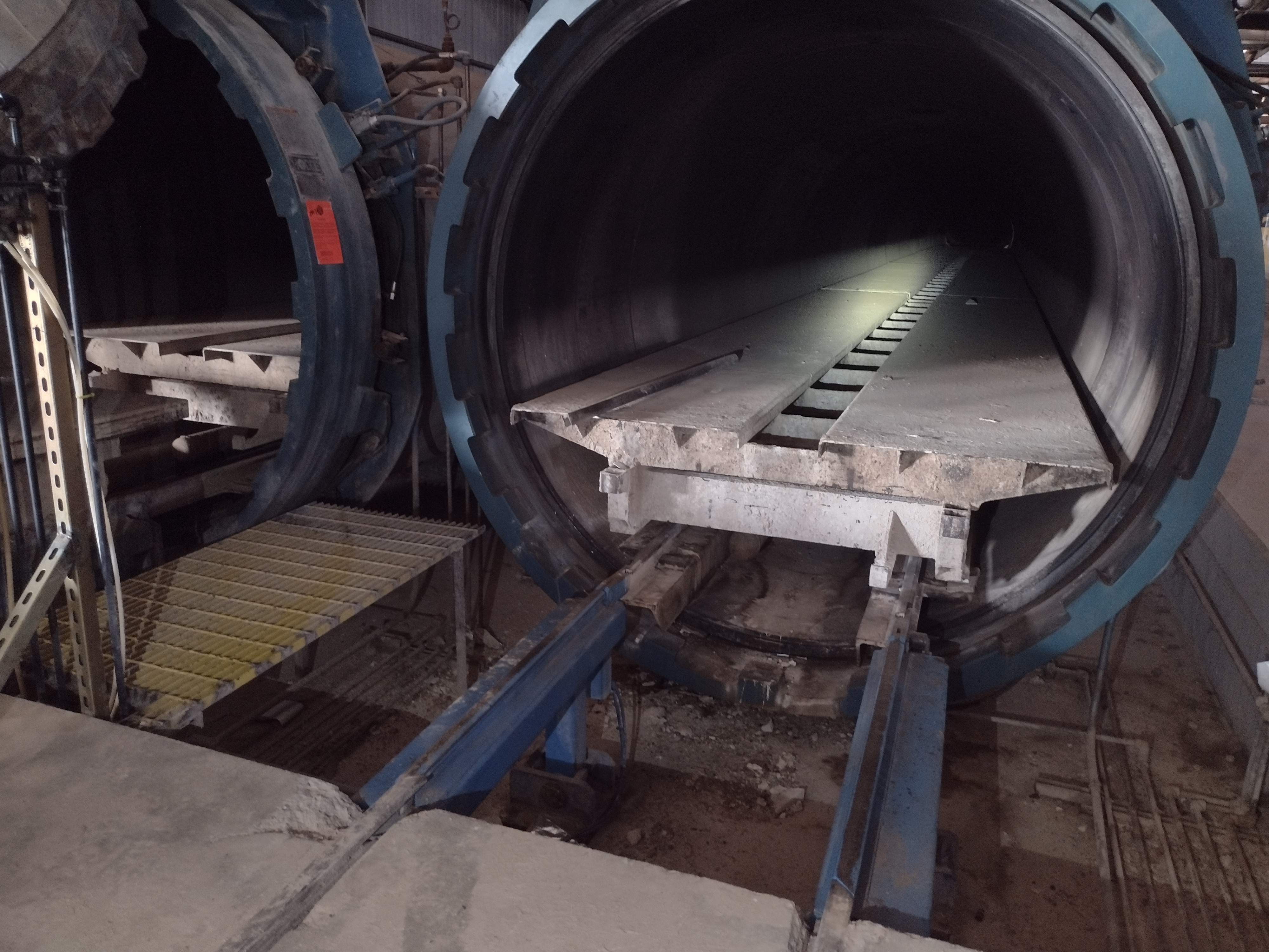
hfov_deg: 65.3
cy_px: 476
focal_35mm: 27
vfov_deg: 51.4
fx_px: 990
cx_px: 634
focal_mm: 4.71
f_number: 1.7
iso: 1244
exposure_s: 1/20
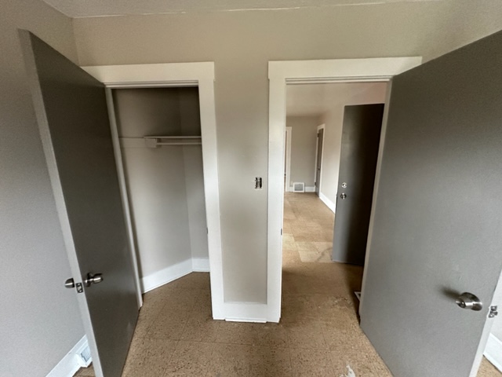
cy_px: 188
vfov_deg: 85.7
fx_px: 203
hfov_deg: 102.1
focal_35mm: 14
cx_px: 251
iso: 320
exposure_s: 1/78
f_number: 2.2
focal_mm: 2.22
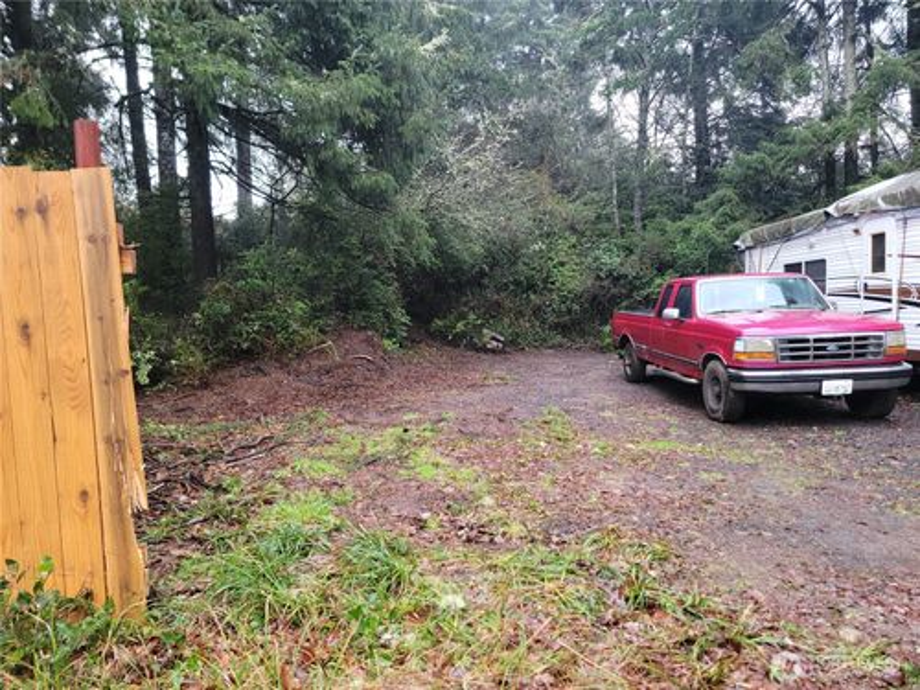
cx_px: 460
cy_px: 345
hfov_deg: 71.6
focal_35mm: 24
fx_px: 638
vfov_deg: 56.8
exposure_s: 1/24
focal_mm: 6.7
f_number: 1.8
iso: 100
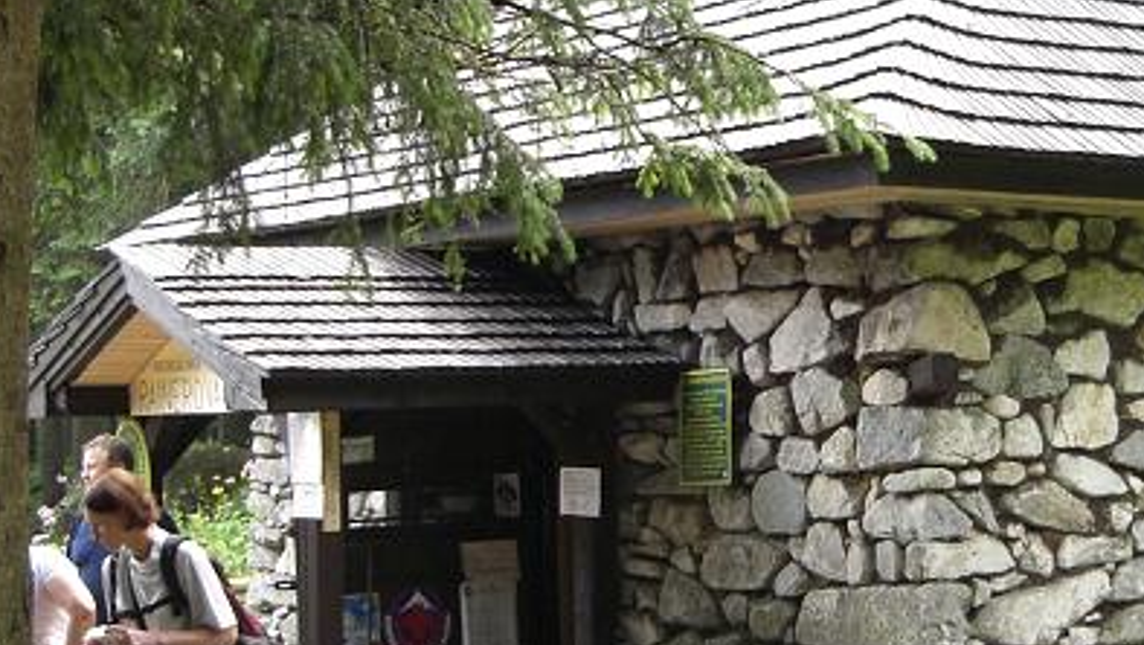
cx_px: 796
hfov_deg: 25.1
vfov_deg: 14.4
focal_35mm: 84
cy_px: 372
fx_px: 2549
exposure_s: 1/100
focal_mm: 6.3
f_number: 3.1
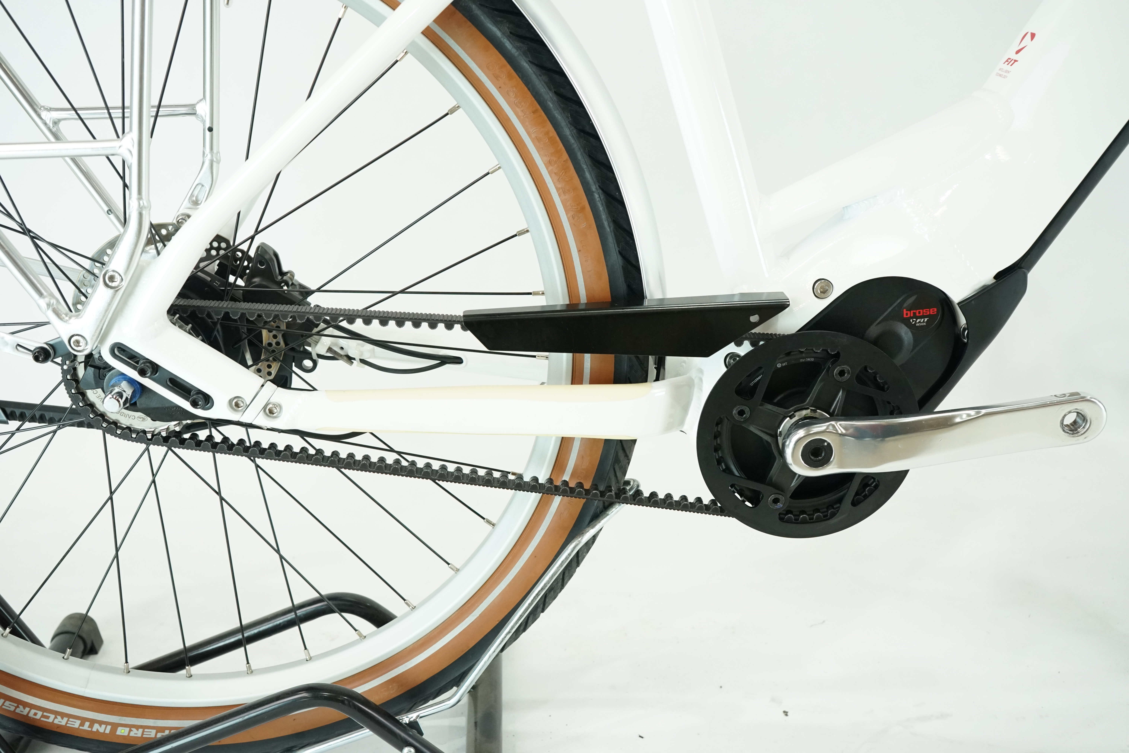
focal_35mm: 36
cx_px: 564
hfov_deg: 53.1
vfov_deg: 36.9
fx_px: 1129
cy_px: 376
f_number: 6.3
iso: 2500
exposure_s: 1/200
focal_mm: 36
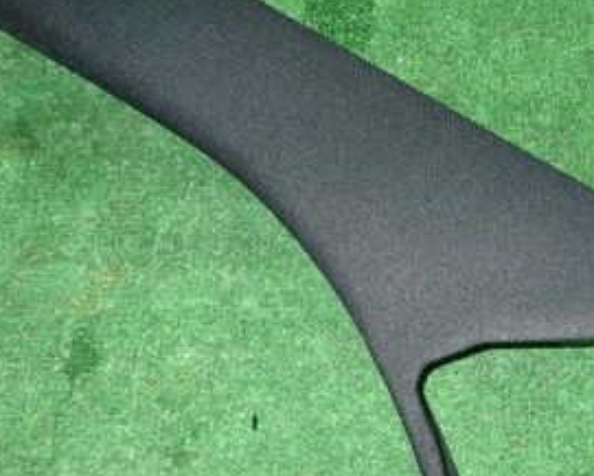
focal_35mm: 54
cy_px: 132
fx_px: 950
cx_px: 344
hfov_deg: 34.7
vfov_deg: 27.8
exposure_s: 1/30
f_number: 5.6
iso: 200
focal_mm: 4.5
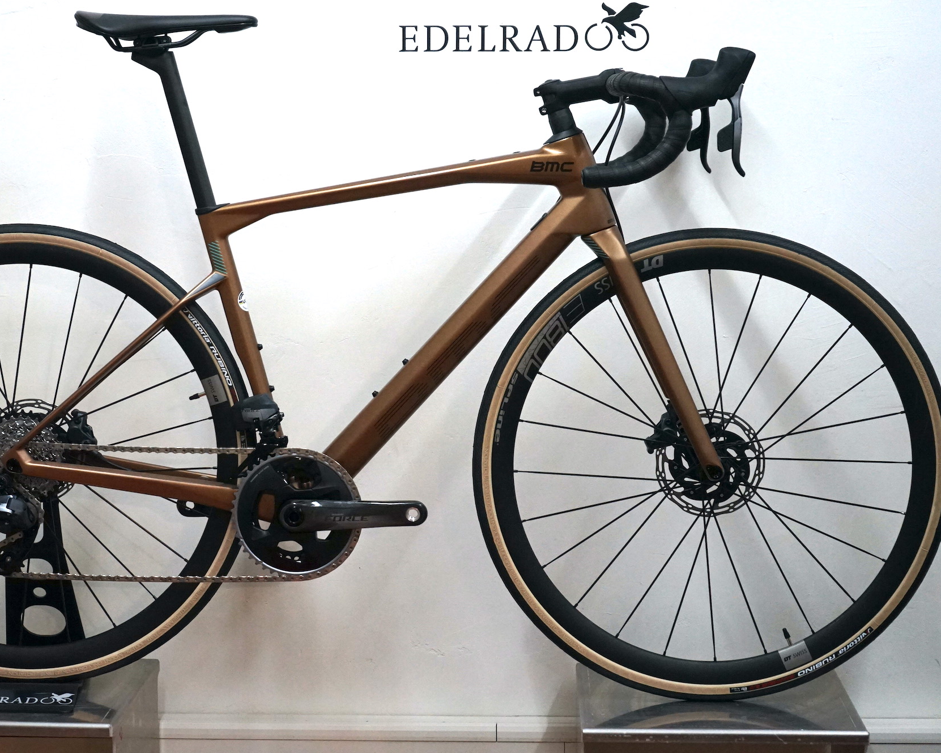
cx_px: 361
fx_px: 2312
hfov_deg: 23.0
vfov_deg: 18.5
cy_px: 366
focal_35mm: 83
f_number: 5.6
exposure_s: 1/160
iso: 2500
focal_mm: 70
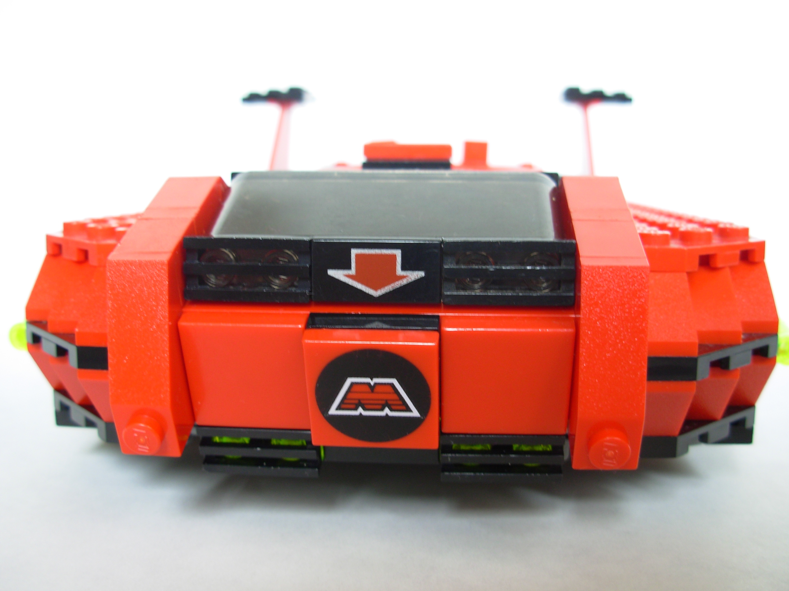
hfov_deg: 49.0
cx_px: 394
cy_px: 296
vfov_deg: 37.7
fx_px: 866
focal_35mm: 38
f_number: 2.9
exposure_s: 1/11
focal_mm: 6.3
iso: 50
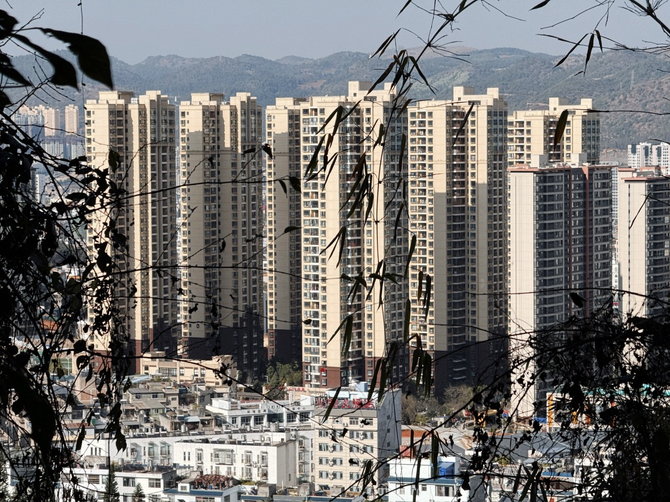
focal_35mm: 120
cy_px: 251
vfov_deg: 12.3
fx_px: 2323
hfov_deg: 16.4
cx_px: 335
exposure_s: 1/1342
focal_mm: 15.66
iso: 50
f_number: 2.8
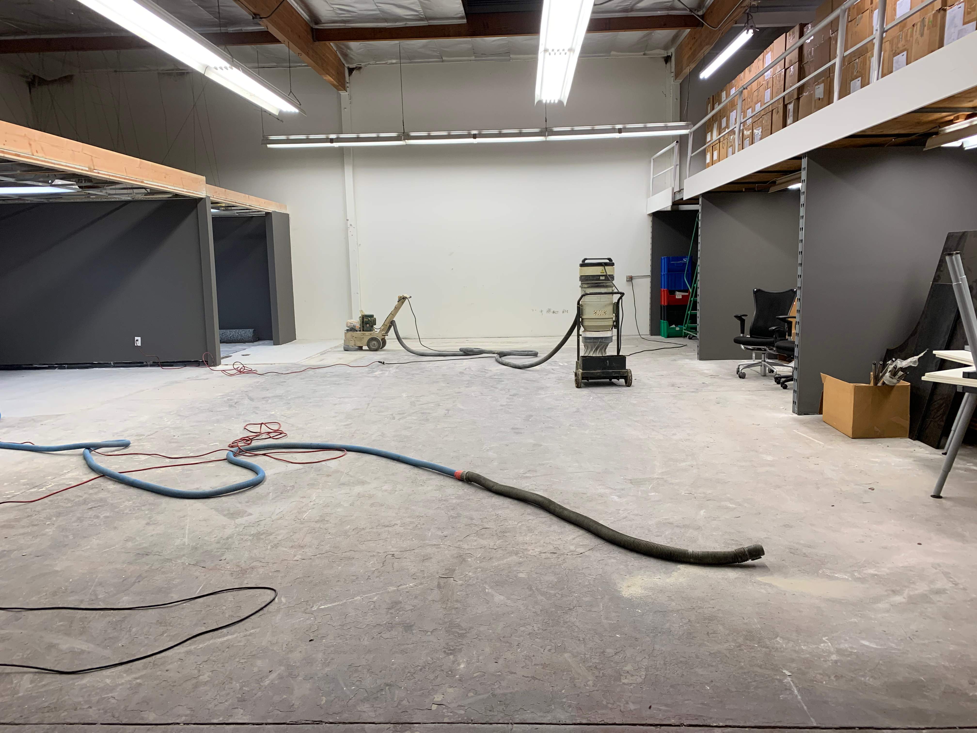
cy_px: 366
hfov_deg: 67.3
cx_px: 488
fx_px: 734
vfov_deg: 53.1
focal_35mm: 26
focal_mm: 4.25
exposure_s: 1/121
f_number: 1.8
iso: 80
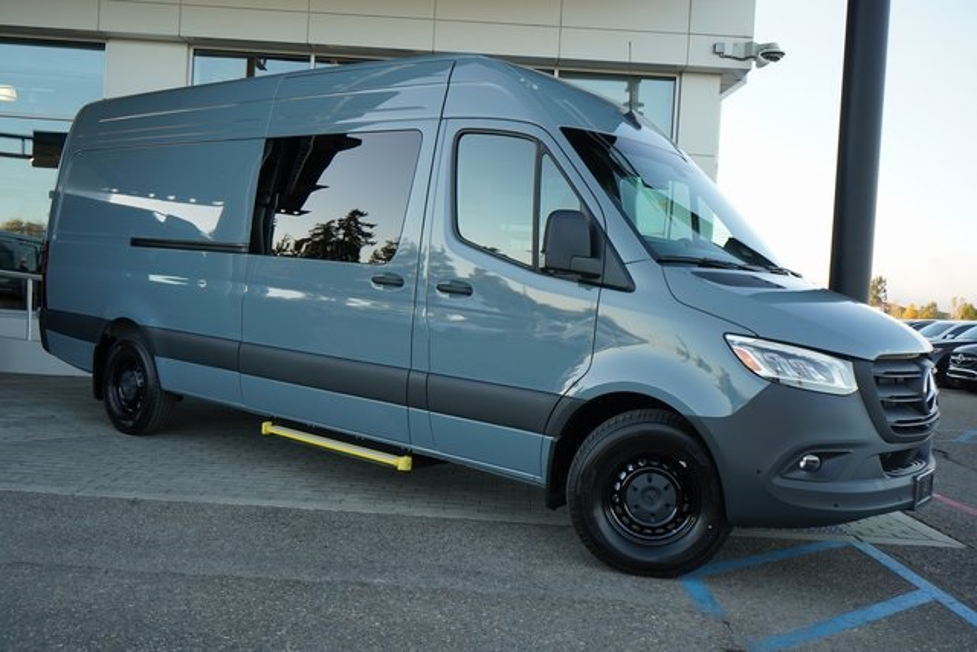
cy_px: 326
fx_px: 869
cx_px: 488
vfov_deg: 41.1
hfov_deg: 58.7
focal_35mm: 32
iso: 800
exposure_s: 1/200
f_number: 8
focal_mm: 32
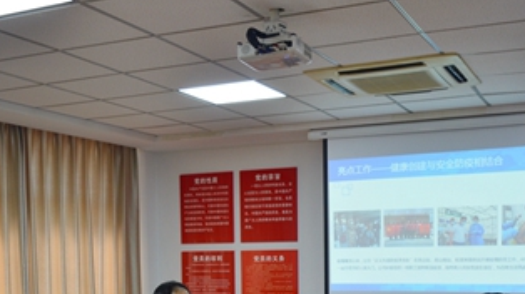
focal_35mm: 54
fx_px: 751
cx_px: 246
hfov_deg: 38.5
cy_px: 319
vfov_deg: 21.1
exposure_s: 1/60
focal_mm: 18
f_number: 4
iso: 250
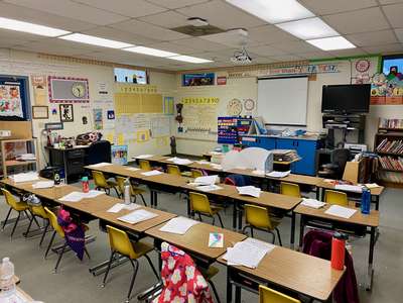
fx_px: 303
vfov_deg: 53.1
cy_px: 152
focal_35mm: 26
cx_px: 202
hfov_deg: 67.3
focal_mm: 4.25
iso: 80
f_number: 1.8
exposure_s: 1/60
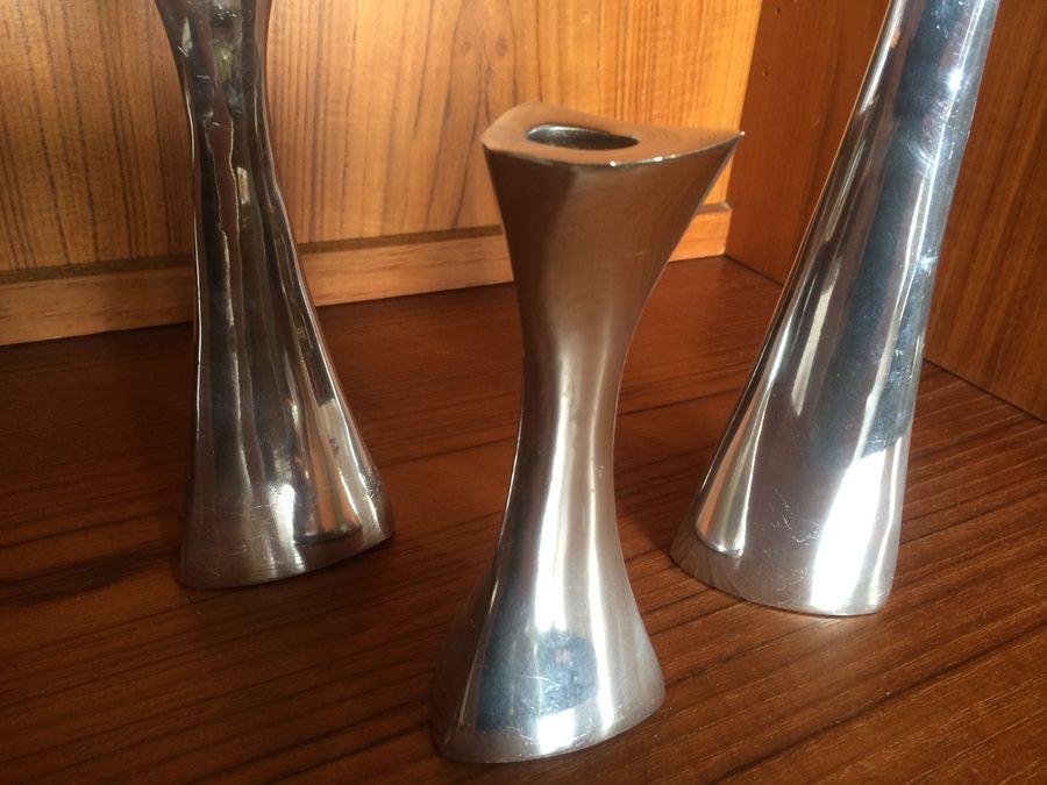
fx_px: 907
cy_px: 392
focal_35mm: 30
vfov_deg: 46.8
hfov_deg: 60.0
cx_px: 524
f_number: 2.2
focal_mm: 4.12
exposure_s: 1/30
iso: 100
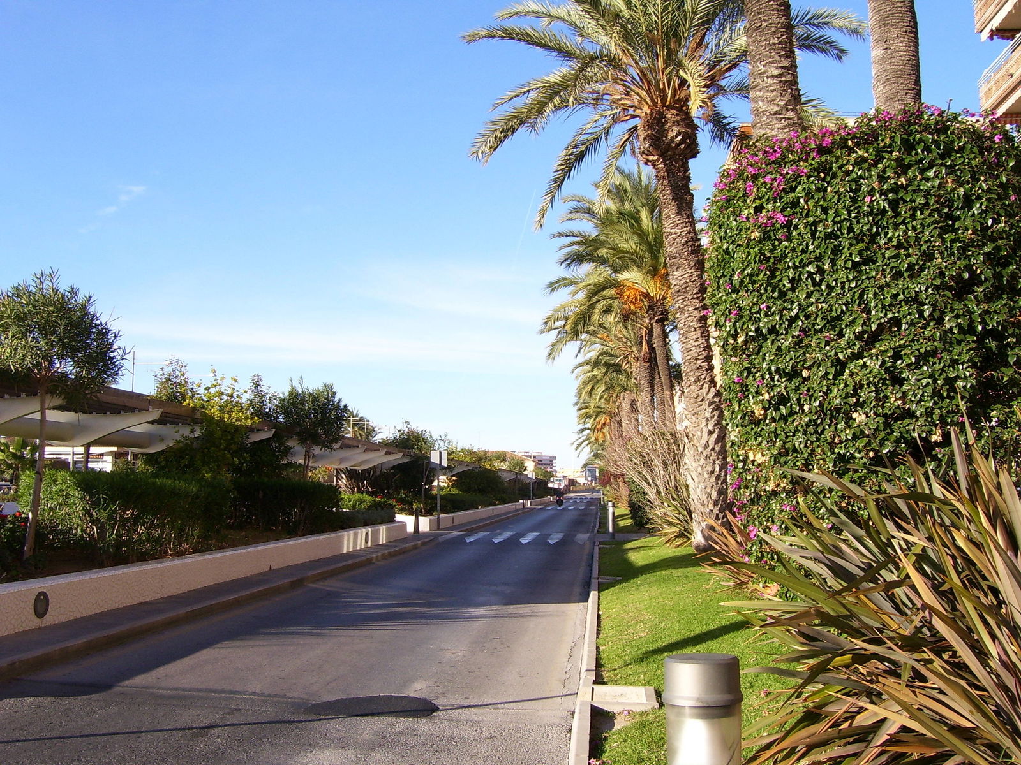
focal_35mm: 34
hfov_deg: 54.0
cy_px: 382
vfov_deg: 41.8
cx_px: 510
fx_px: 1003
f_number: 4.8
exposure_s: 1/250
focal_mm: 5.6
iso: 80
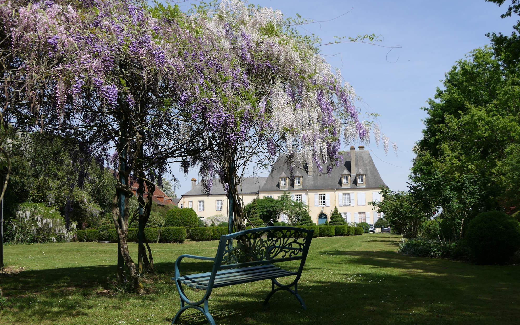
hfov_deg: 50.4
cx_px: 259
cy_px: 164
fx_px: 553
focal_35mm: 39
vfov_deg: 32.8
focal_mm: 13.8
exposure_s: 1/1300
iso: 125
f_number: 4
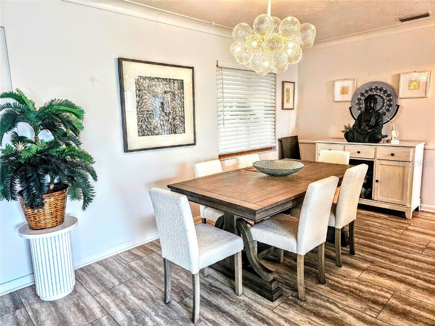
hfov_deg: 73.9
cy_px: 163
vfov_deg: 58.9
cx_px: 218
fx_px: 289
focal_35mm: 23
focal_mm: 6.3
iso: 640
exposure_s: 1/120
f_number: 1.7
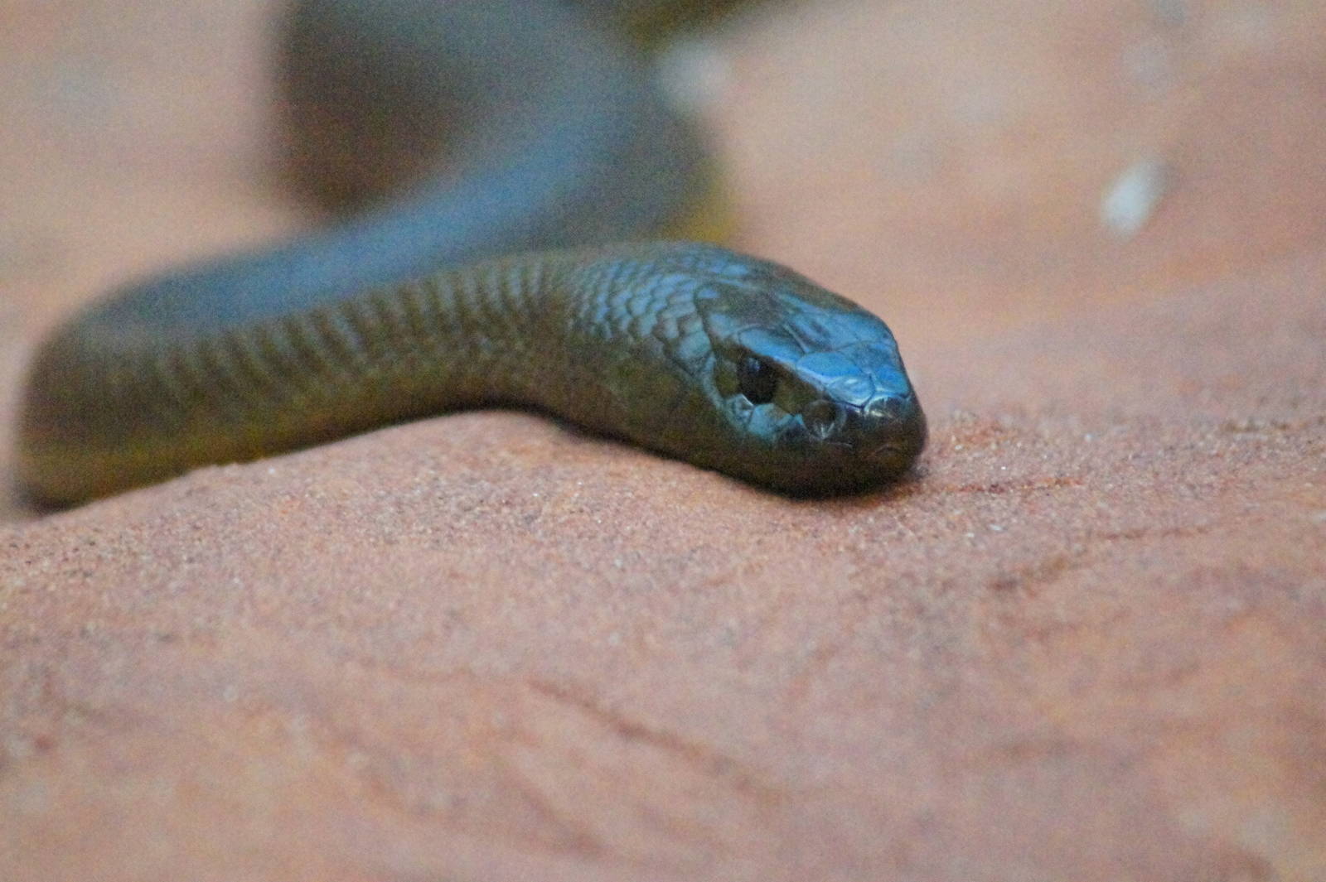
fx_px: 16566
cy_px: 441
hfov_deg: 4.6
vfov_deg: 3.1
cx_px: 663
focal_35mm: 450
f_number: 8
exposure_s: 1/500
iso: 12800
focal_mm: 300
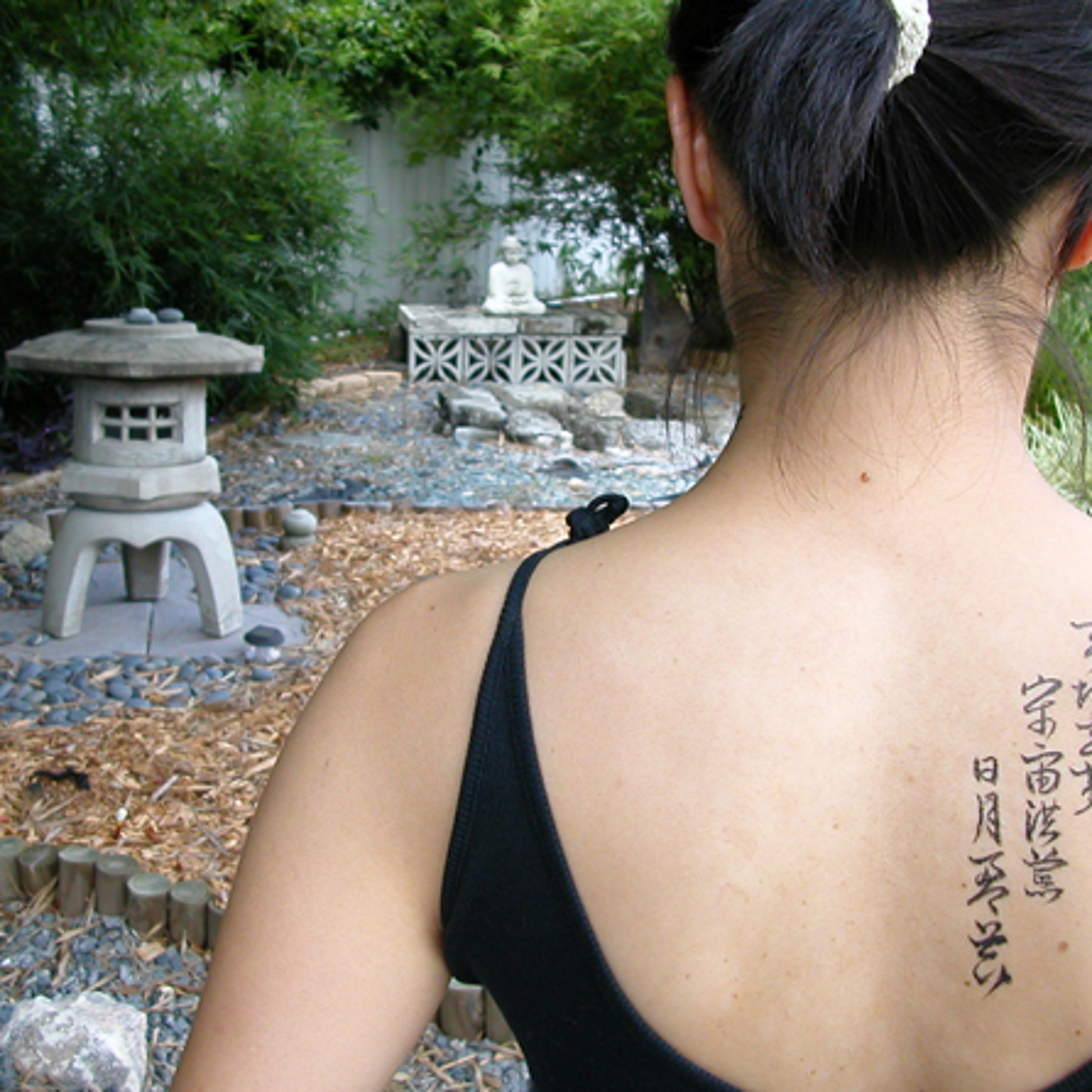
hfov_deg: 38.3
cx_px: 575
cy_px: 546
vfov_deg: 38.3
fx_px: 1570
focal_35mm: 44
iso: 100
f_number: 2.7
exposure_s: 1/224
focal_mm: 5.6
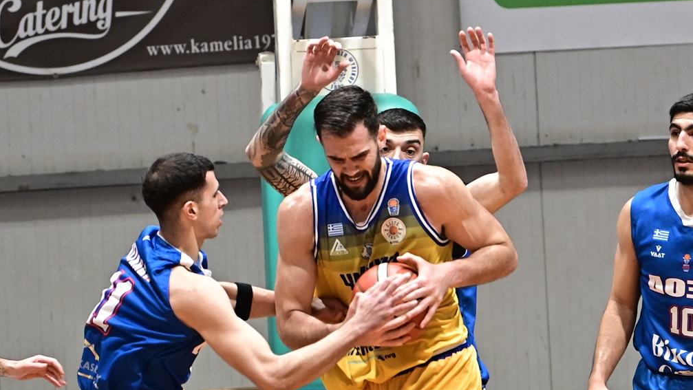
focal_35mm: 210
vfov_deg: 5.8
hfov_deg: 10.3
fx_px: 3860
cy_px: 221
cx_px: 347
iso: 2500
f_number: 2.8
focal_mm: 200
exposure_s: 1/640
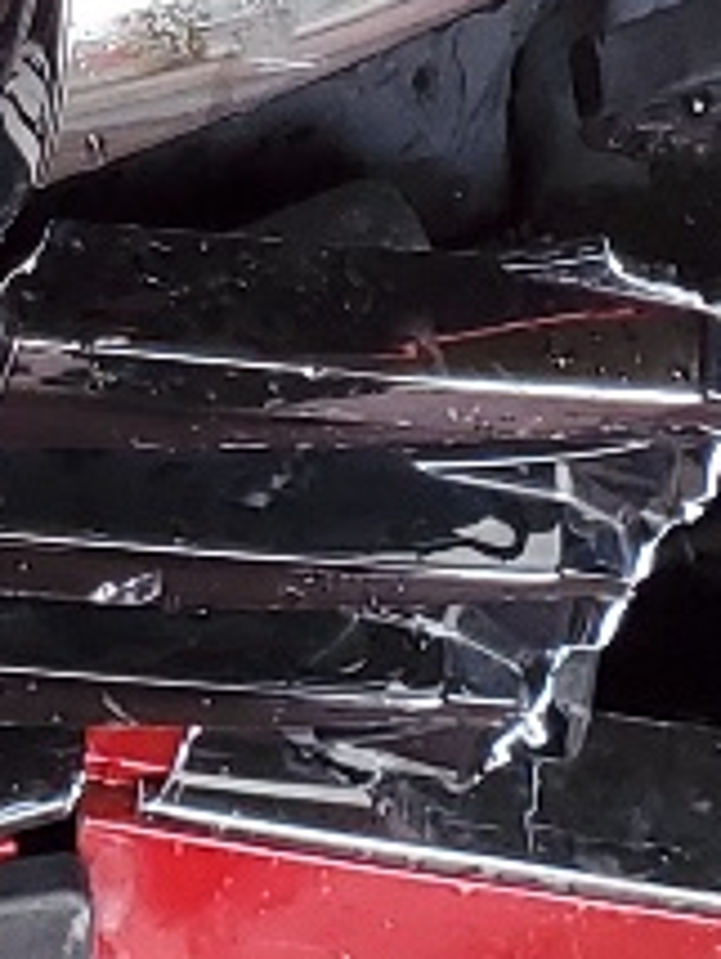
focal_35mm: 194
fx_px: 5377
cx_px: -748
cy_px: -1680
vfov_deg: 8.8
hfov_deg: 7.4
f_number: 1.5
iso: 53
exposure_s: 1/120
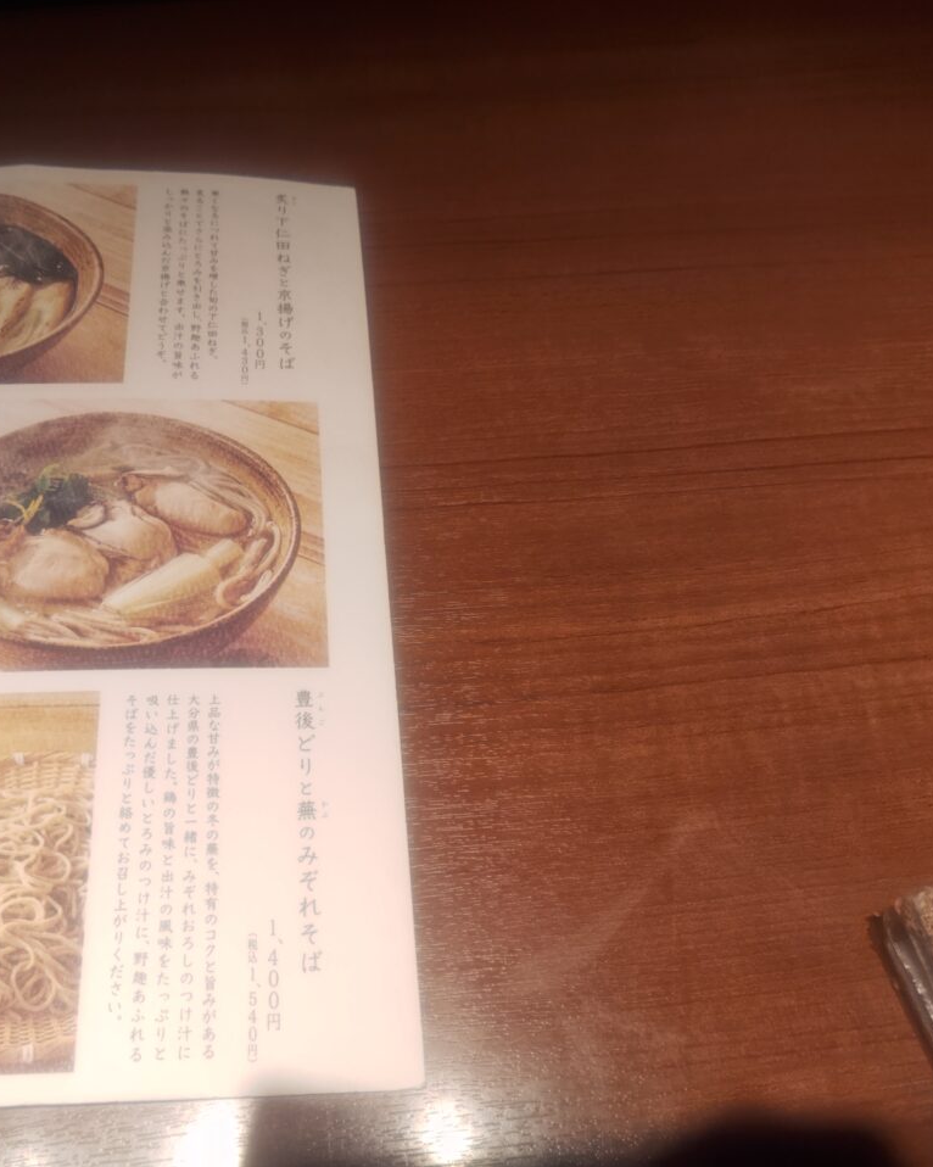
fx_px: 1036
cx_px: 336
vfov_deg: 58.8
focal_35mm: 30
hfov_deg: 47.9
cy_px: 584
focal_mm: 5.56
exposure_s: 1/100
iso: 50
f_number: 1.9
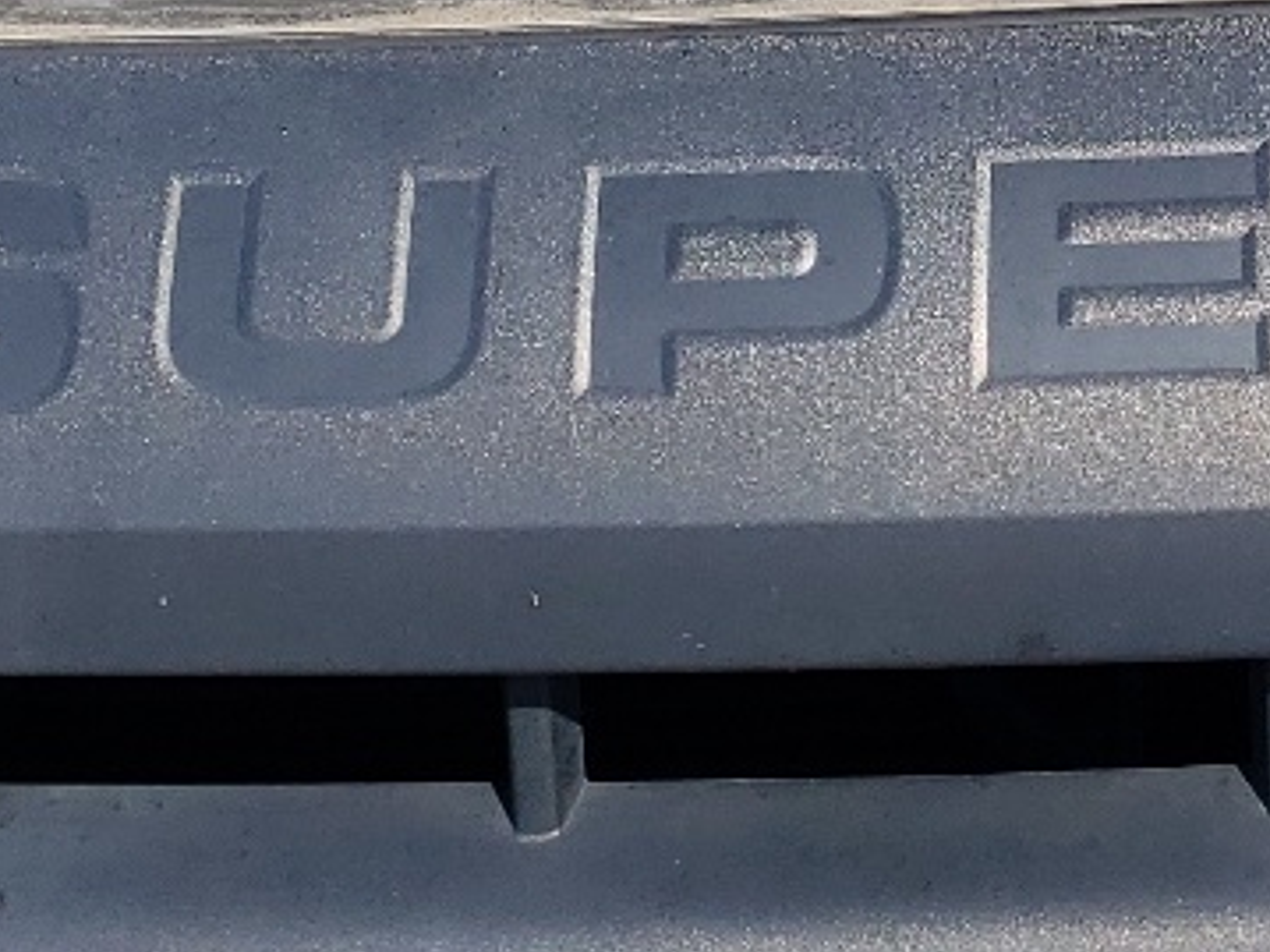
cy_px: -938
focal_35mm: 116
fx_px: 4254
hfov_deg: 16.1
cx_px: 1652
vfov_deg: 11.5
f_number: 1.5
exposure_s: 1/2000
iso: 50
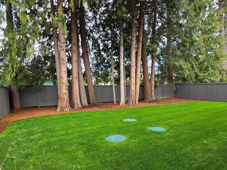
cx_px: 112
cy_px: 96
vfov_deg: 68.4
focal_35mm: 19
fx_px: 125
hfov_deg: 84.7
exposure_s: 1/120
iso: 40
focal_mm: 2.2
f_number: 1.9
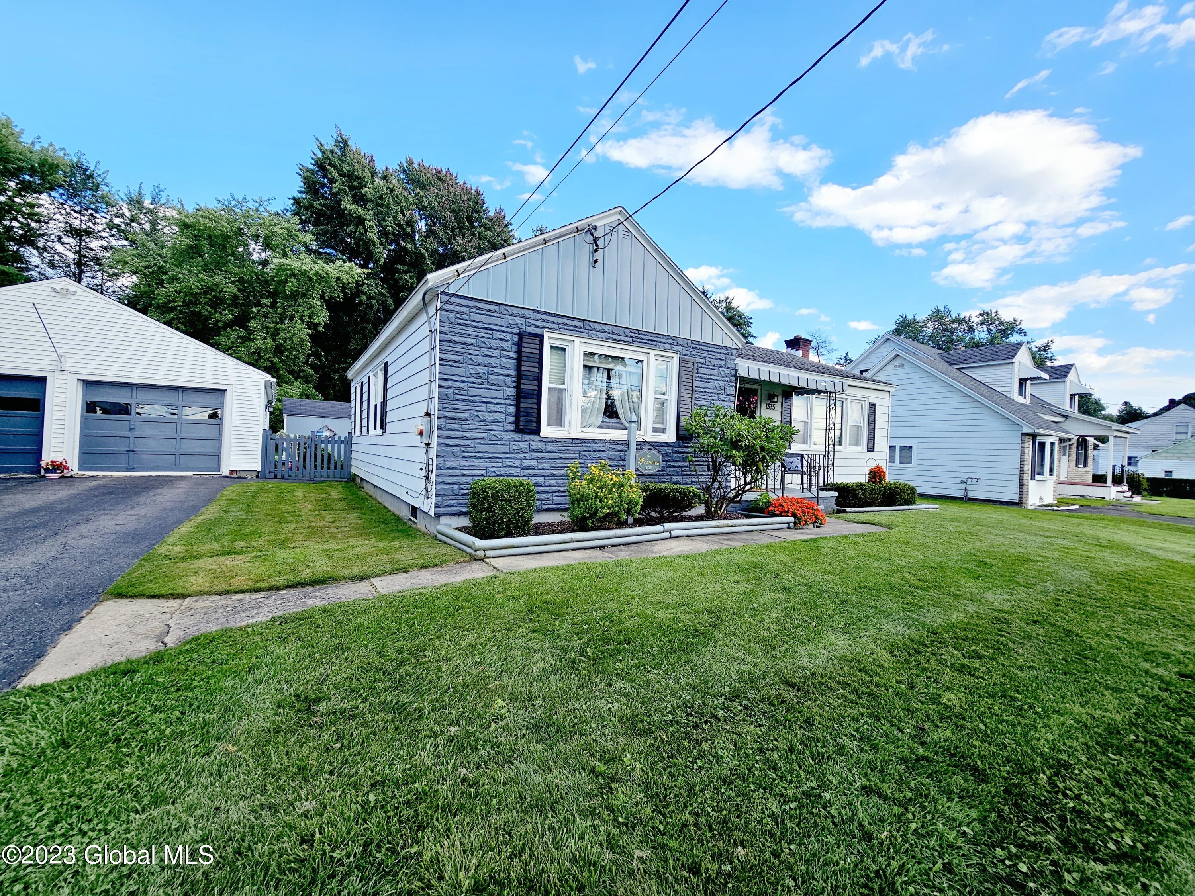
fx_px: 449
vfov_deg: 89.9
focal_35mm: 13
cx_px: 598
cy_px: 448
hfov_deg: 106.2
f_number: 2.2
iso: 50
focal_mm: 2.2
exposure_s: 1/1000
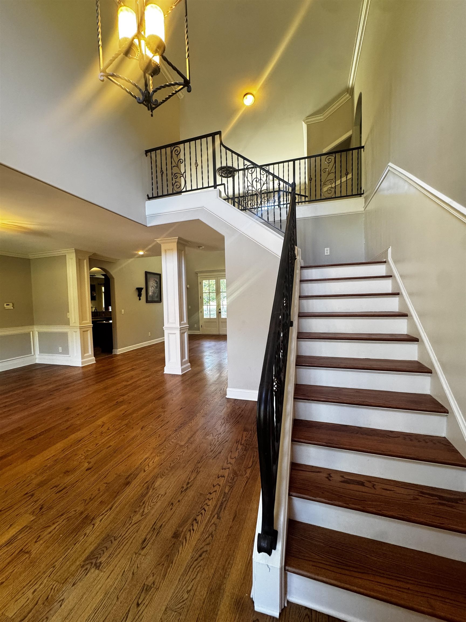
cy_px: 311
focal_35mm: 14
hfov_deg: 85.7
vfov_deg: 102.1
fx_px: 251
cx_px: 233
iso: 250
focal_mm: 2.22
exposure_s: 1/60
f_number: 2.2
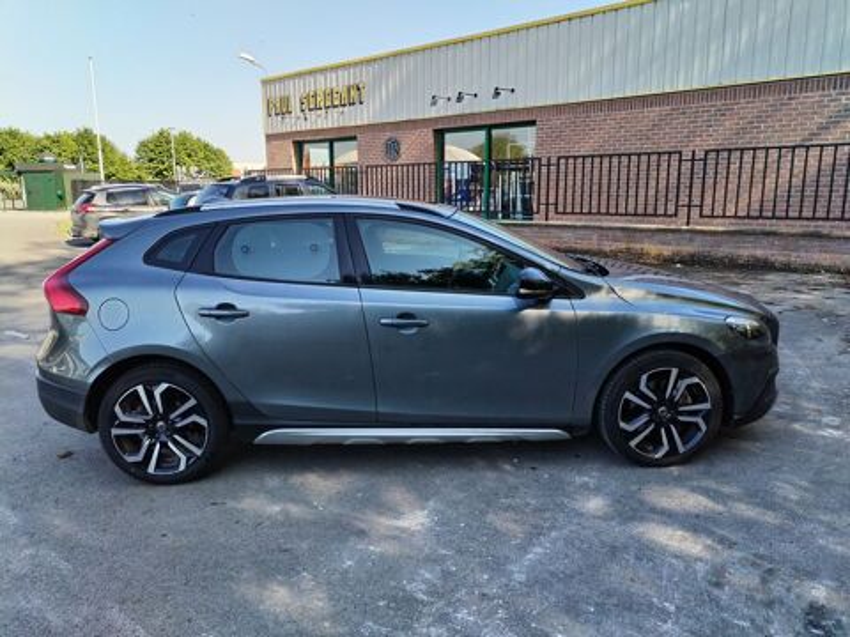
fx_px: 638
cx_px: 425
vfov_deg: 53.1
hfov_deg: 67.3
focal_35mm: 26
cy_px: 318
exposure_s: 1/462
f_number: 1.8
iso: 100
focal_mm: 4.75
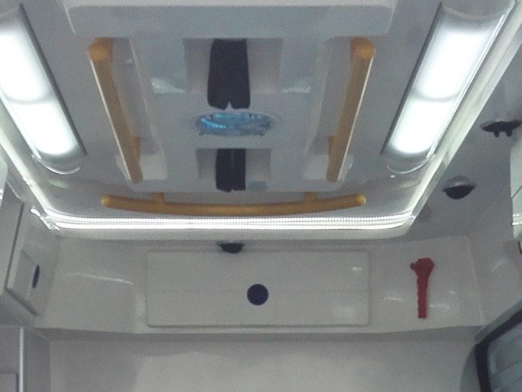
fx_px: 1448
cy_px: 485
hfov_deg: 20.4
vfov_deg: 14.8
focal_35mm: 96
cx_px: 268
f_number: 2
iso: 100
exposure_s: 1/616
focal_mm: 3.8
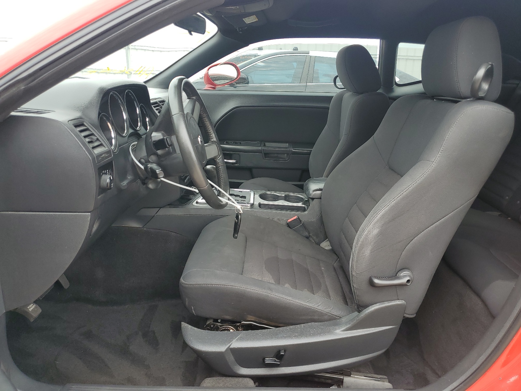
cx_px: 260
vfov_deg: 53.1
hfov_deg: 67.3
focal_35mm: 26
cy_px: 196
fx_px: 391
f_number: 1.5
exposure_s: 1/435
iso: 50
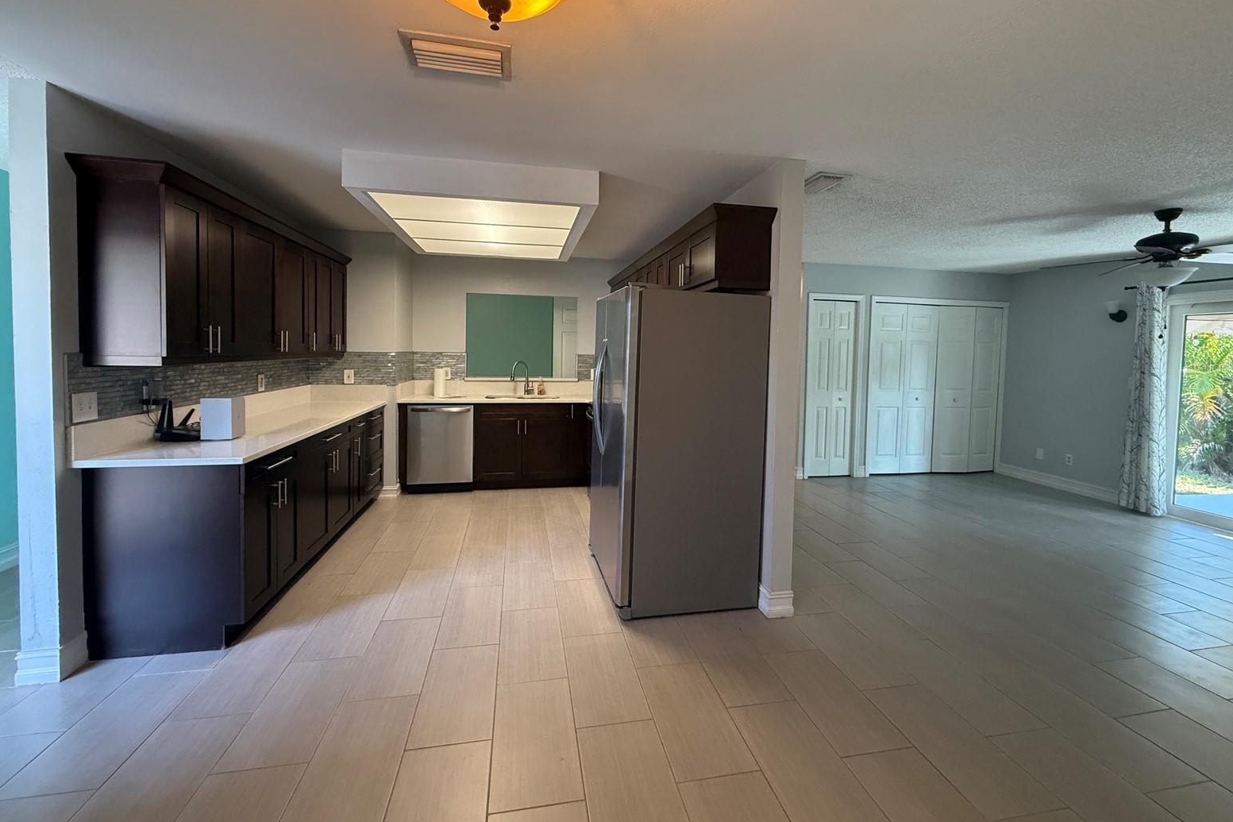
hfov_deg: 100.4
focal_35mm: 15
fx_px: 514
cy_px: 366
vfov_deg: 77.1
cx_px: 624
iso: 500
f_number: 2.2
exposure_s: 1/120
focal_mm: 2.22
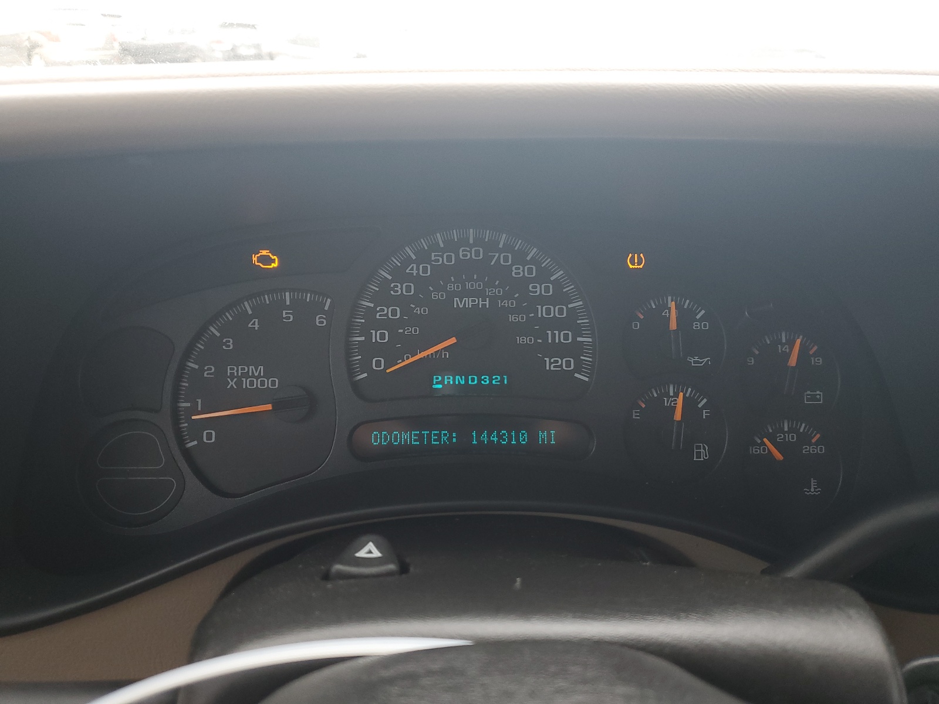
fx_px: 705
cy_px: 352
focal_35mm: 26
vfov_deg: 53.1
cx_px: 470
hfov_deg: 67.3
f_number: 1.5
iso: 71
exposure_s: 1/60.2
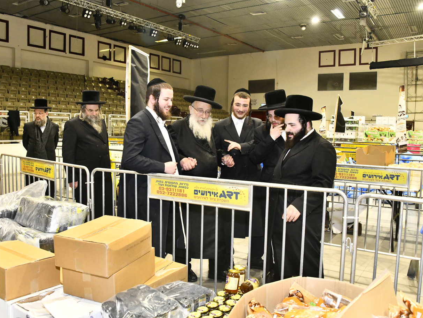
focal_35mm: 31
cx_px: 194
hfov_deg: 58.3
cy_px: 157
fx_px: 379
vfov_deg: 45.4
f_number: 5.6
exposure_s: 1/100
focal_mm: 28
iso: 2500
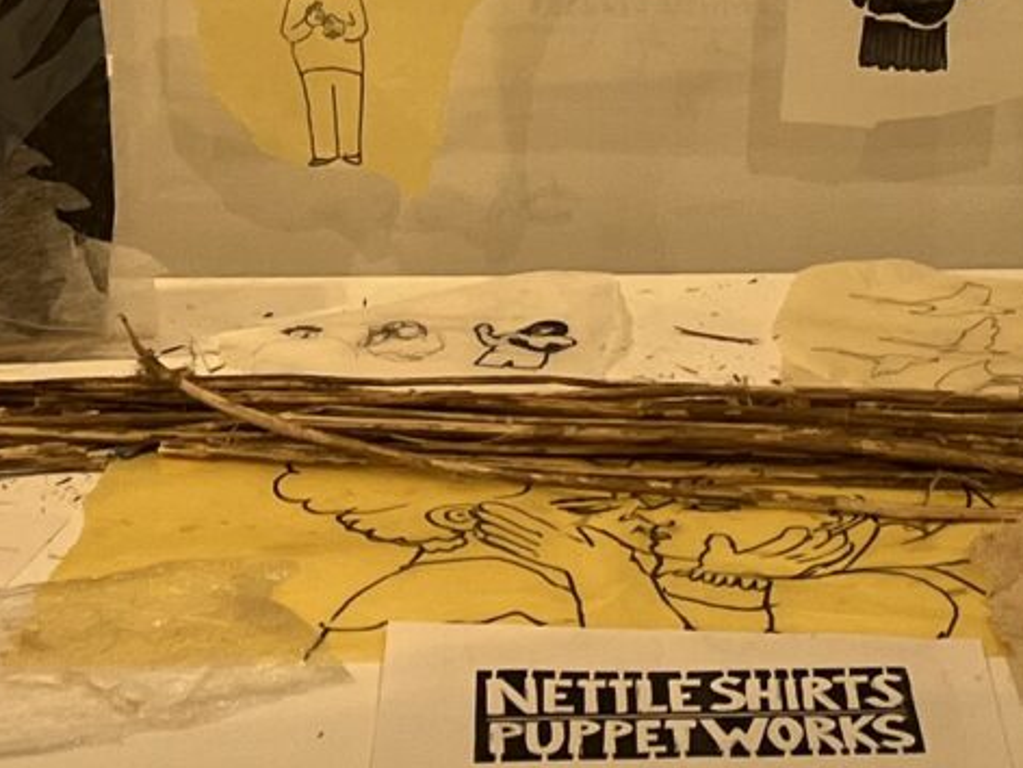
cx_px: 811
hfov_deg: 13.9
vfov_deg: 9.4
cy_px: -1035
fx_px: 4167
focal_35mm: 141
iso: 50
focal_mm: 5.1
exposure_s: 1/544
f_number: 1.6
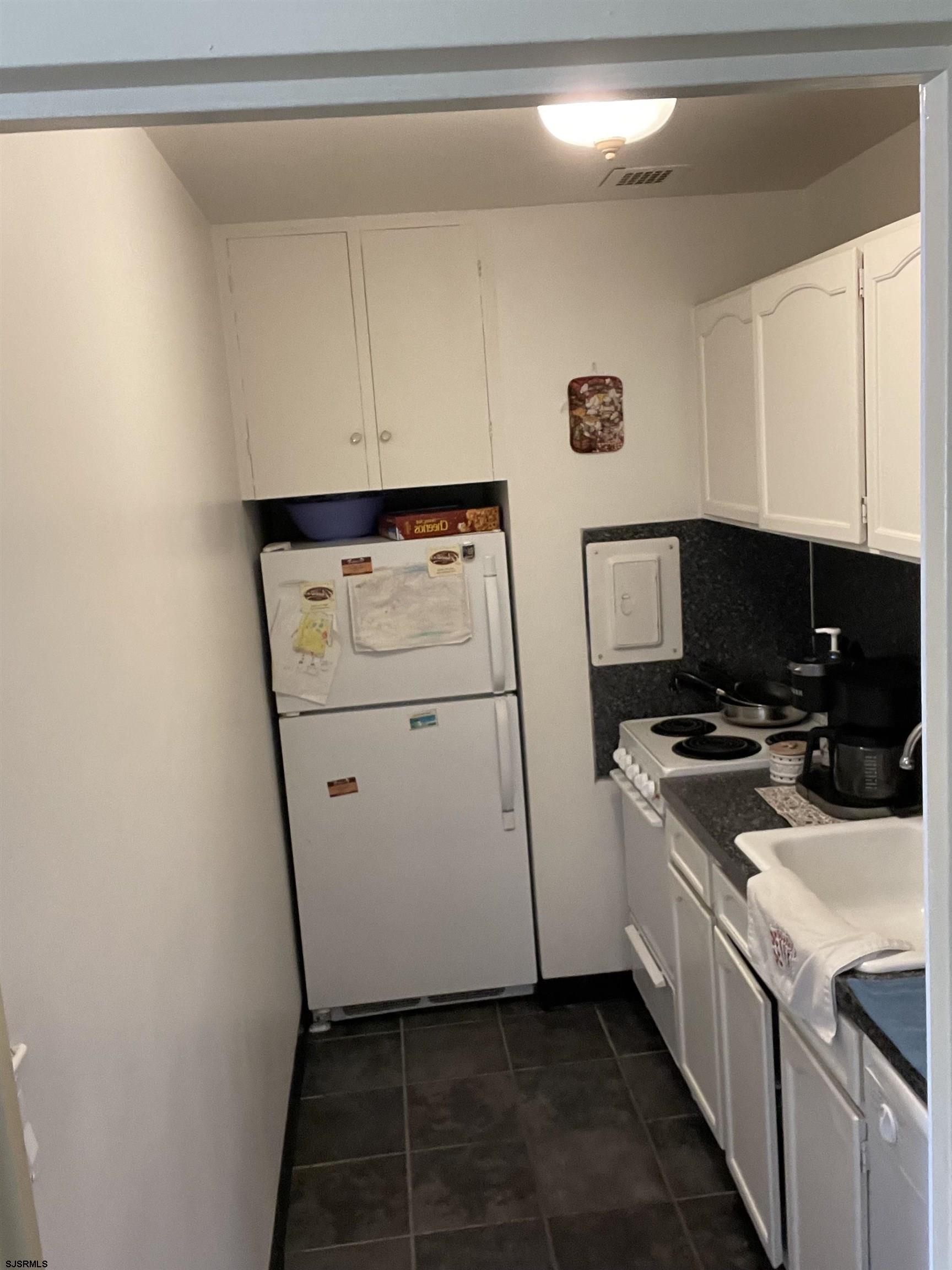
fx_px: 1100
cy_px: 635
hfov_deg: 46.8
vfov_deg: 60.0
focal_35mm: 30
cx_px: 476
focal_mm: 2.71
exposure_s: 1/53
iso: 320
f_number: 2.2
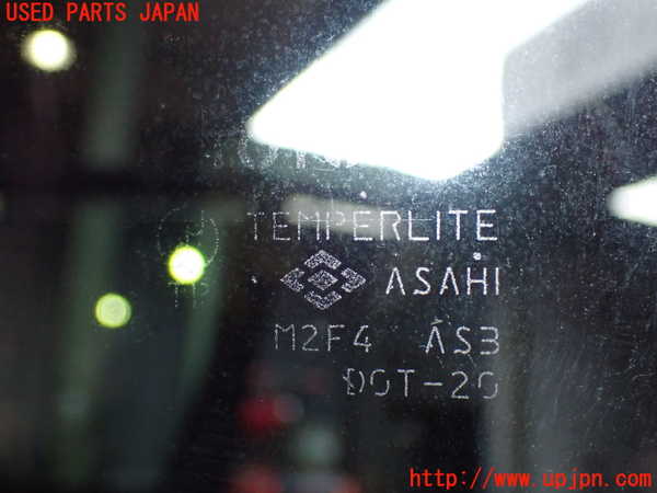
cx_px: 328
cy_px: 246
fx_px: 835
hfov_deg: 42.9
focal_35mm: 44
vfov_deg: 32.9
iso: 800
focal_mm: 7.84
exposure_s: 1/160
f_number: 2.9
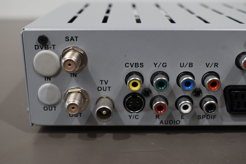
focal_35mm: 48
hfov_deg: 41.1
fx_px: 328
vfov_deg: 28.1
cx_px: 123
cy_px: 82
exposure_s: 1/60
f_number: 6.3
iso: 400
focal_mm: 32
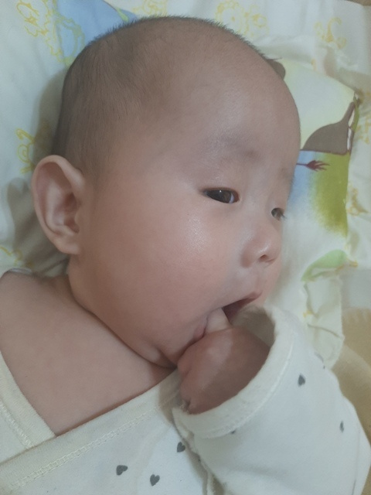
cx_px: 186
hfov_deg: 53.1
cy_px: 248
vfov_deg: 67.3
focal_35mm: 26
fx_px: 372
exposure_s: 1/60
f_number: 1.7
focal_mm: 3.93
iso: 200
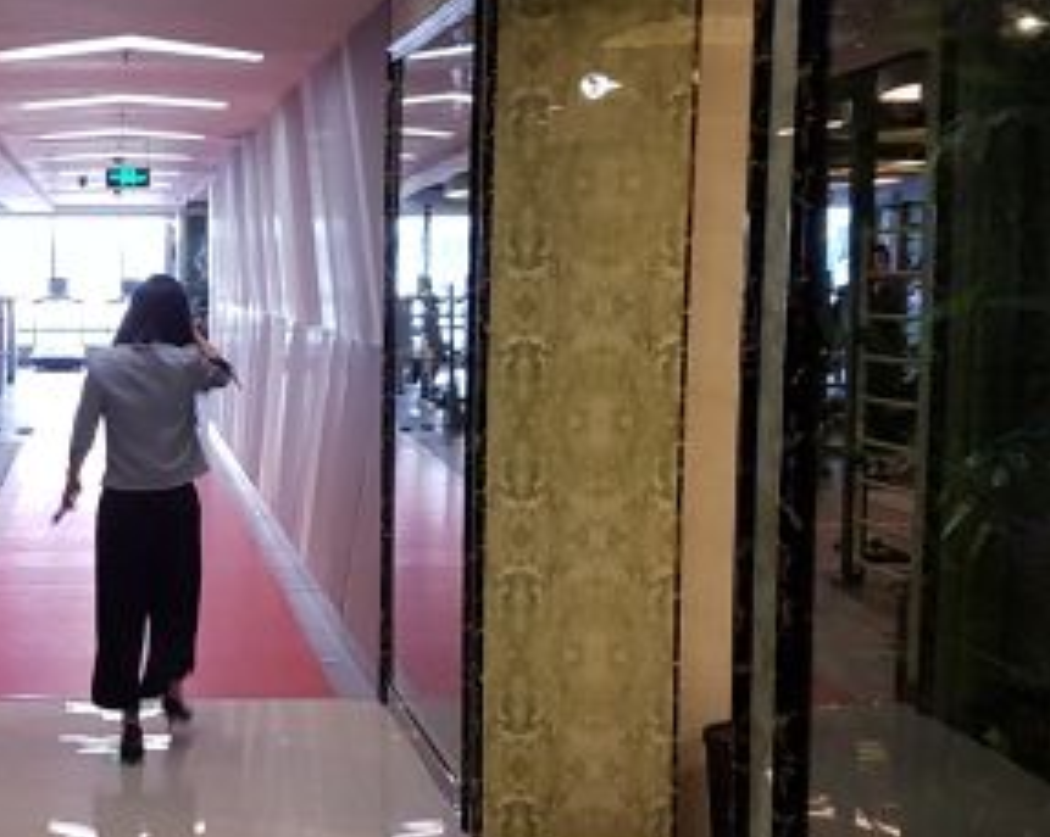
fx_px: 1925
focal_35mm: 62
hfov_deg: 29.7
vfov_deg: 24.6
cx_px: 198
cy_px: 422
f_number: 1.7
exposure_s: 1/33
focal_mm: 4.2
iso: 160
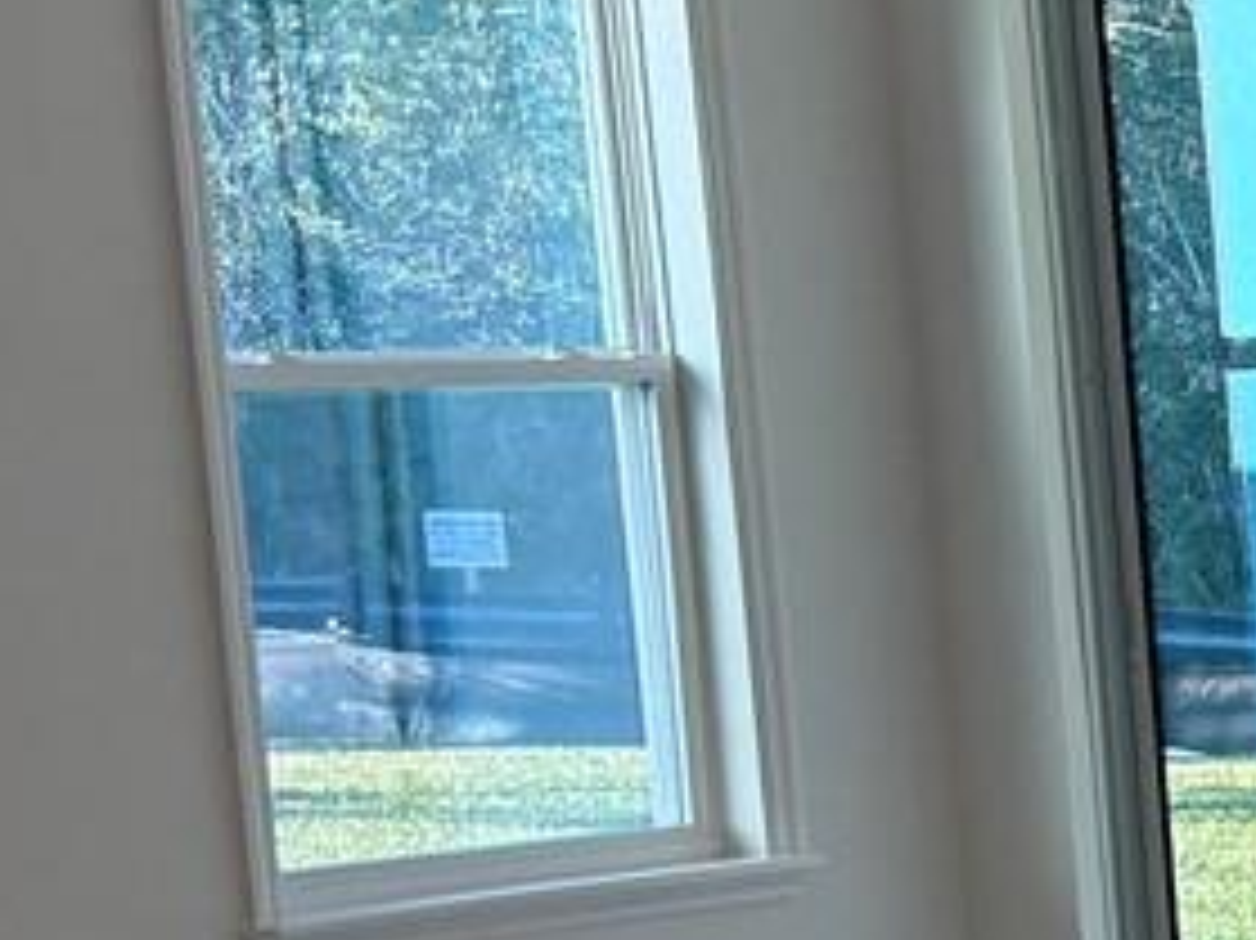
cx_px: 3552
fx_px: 5404
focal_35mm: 149
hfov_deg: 10.3
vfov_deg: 9.8
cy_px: 1147
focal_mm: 5.96
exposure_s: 1/255
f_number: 1.6
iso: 64
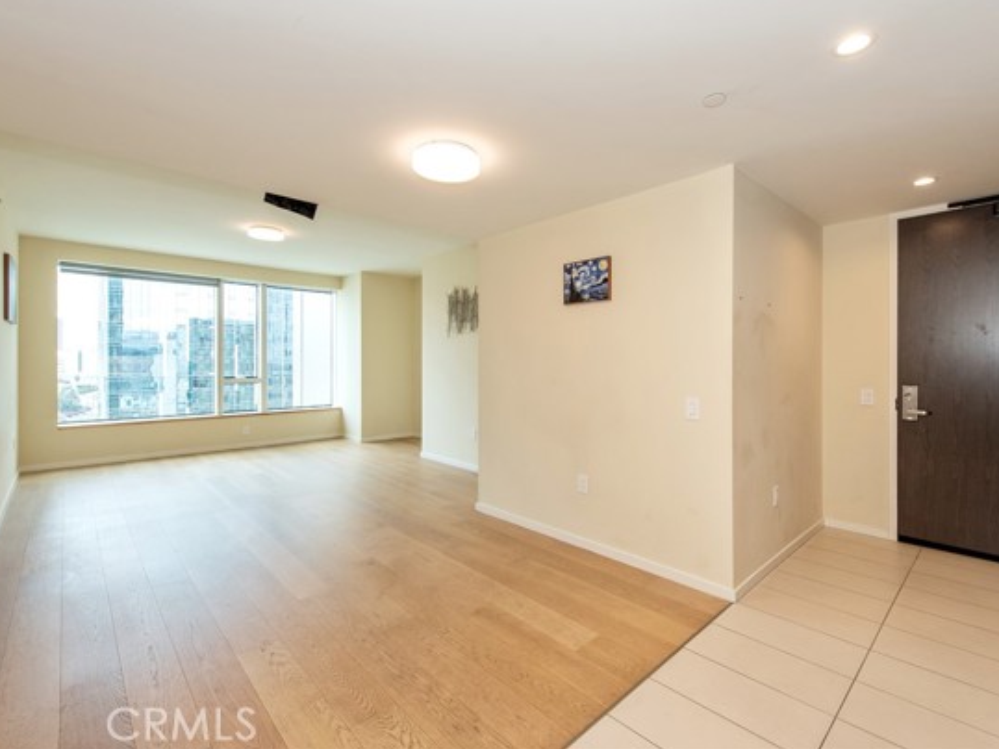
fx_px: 462
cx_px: 512
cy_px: 355
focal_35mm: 16
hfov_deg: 94.5
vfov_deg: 78.0
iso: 500
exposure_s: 1/125
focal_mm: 14
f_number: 5.6
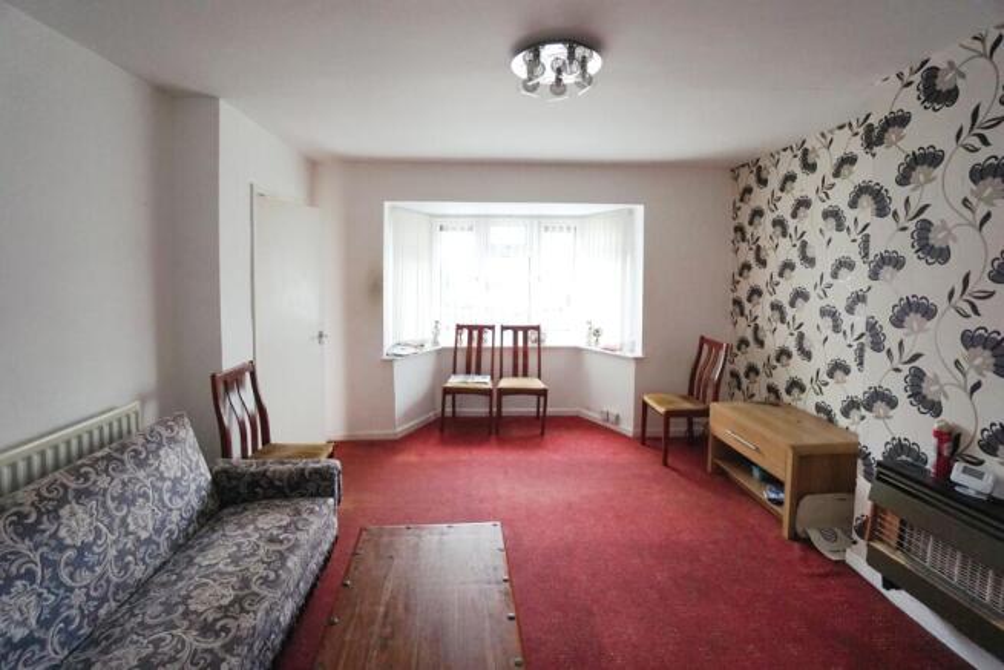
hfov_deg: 100.4
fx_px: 418
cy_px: 335
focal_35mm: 15
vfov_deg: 77.4
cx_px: 502
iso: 1000
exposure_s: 1/160
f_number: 4
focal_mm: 10
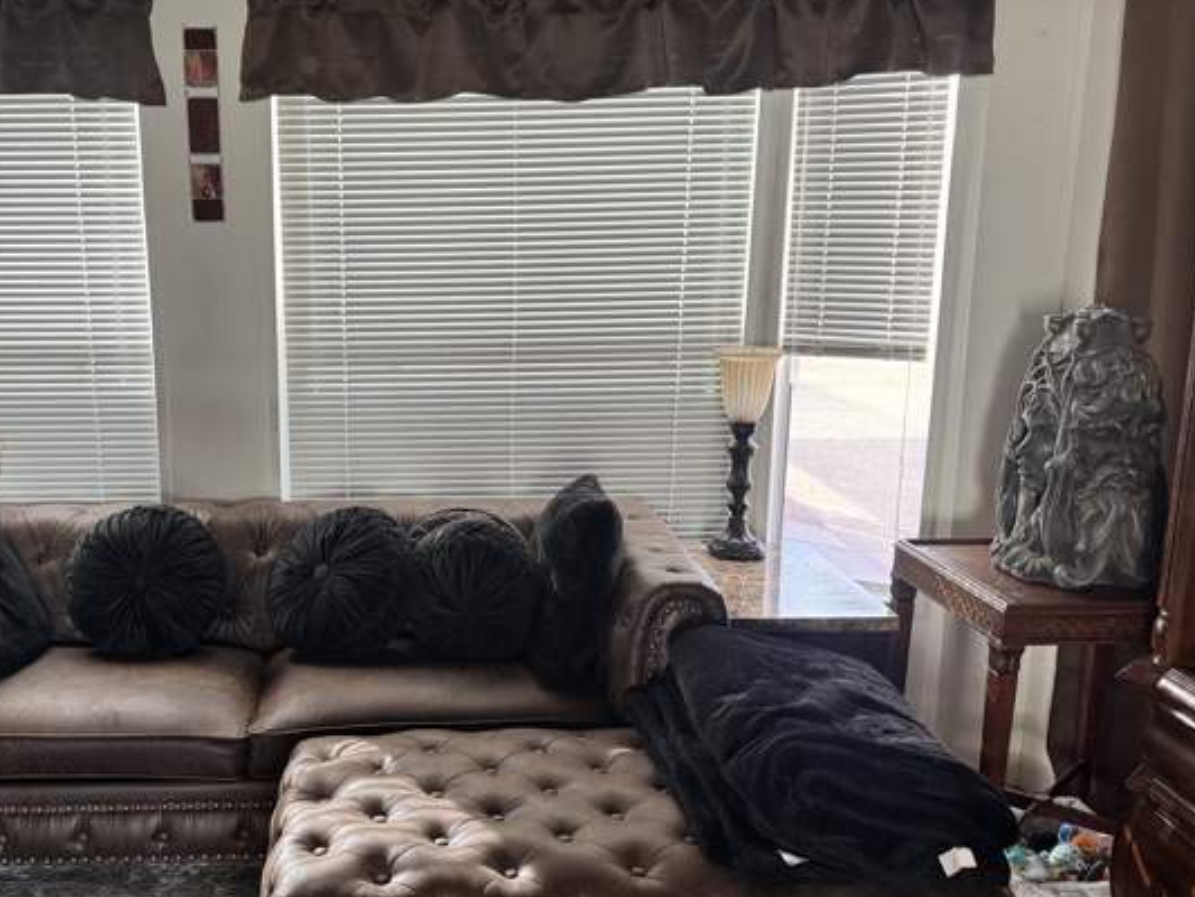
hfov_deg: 50.2
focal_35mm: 36
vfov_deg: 39.6
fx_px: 1243
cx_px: 379
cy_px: 514
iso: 200
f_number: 1.78
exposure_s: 1/121
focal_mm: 6.76
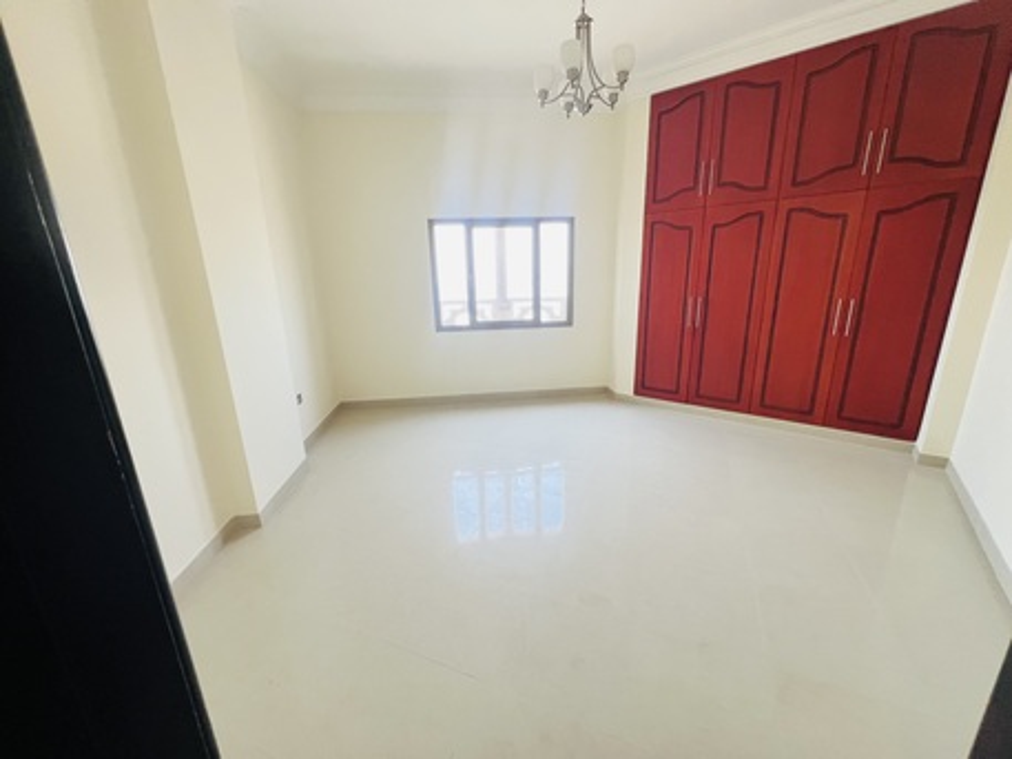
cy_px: 380
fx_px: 380
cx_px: 506
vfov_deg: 89.9
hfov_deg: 106.2
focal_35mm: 13
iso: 160
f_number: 1.8
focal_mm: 1.57
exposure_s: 1/100
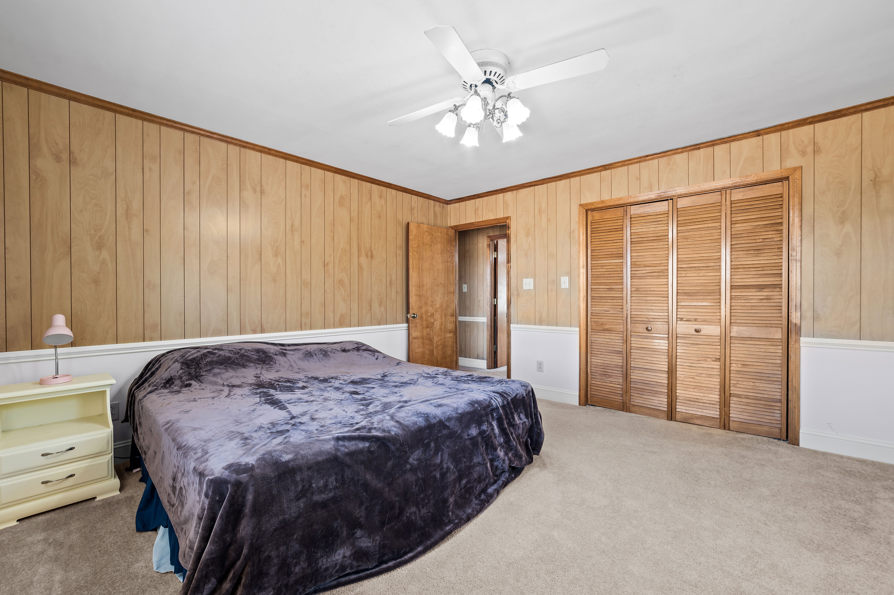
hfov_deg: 100.3
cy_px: 289
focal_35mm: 15
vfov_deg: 77.2
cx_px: 422
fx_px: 372
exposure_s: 1/1.25
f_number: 8
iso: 250
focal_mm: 14
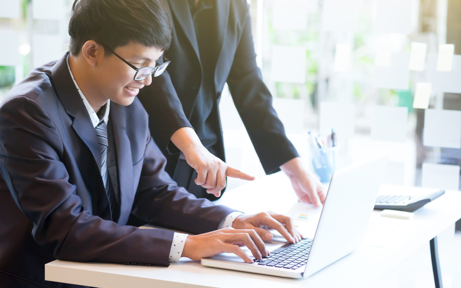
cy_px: 147
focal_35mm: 92
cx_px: 231
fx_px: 1156
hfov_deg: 22.6
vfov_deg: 14.2
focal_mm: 60
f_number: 2.8
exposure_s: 1/125
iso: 800
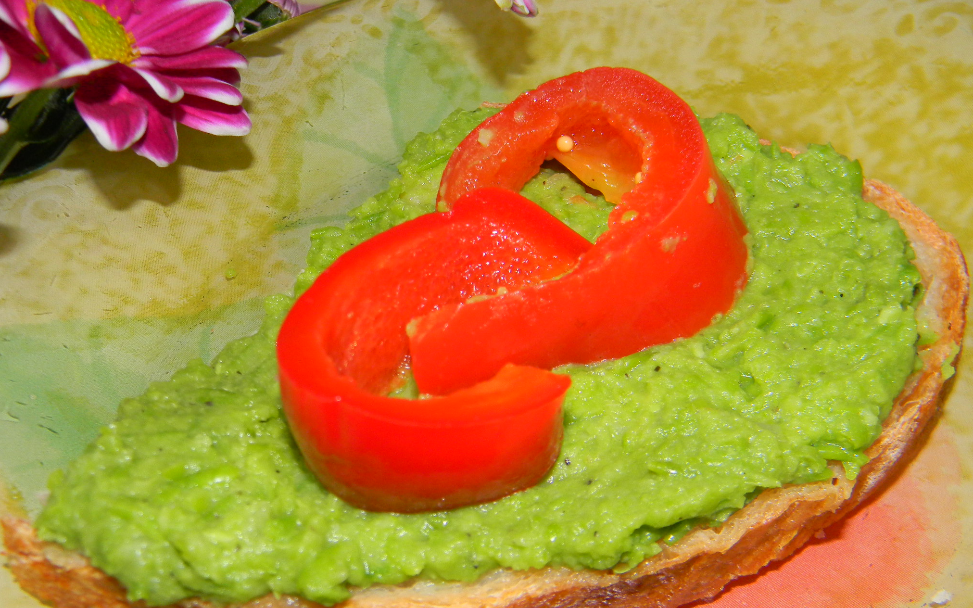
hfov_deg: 45.3
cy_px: 325
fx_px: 1167
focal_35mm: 44
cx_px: 483
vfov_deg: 29.2
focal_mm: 7.3
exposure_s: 1/30
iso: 200
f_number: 3.8
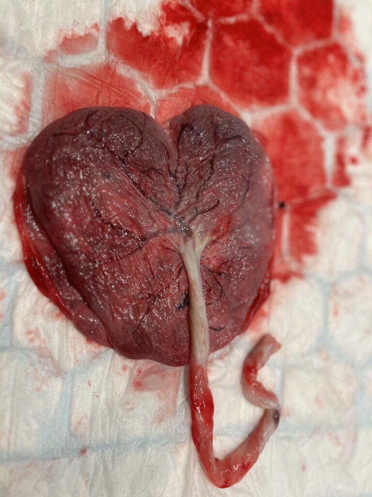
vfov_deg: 67.3
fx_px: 373
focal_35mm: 26
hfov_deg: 53.1
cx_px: 186
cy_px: 248
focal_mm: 5.7
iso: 125
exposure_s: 1/100
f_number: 1.5
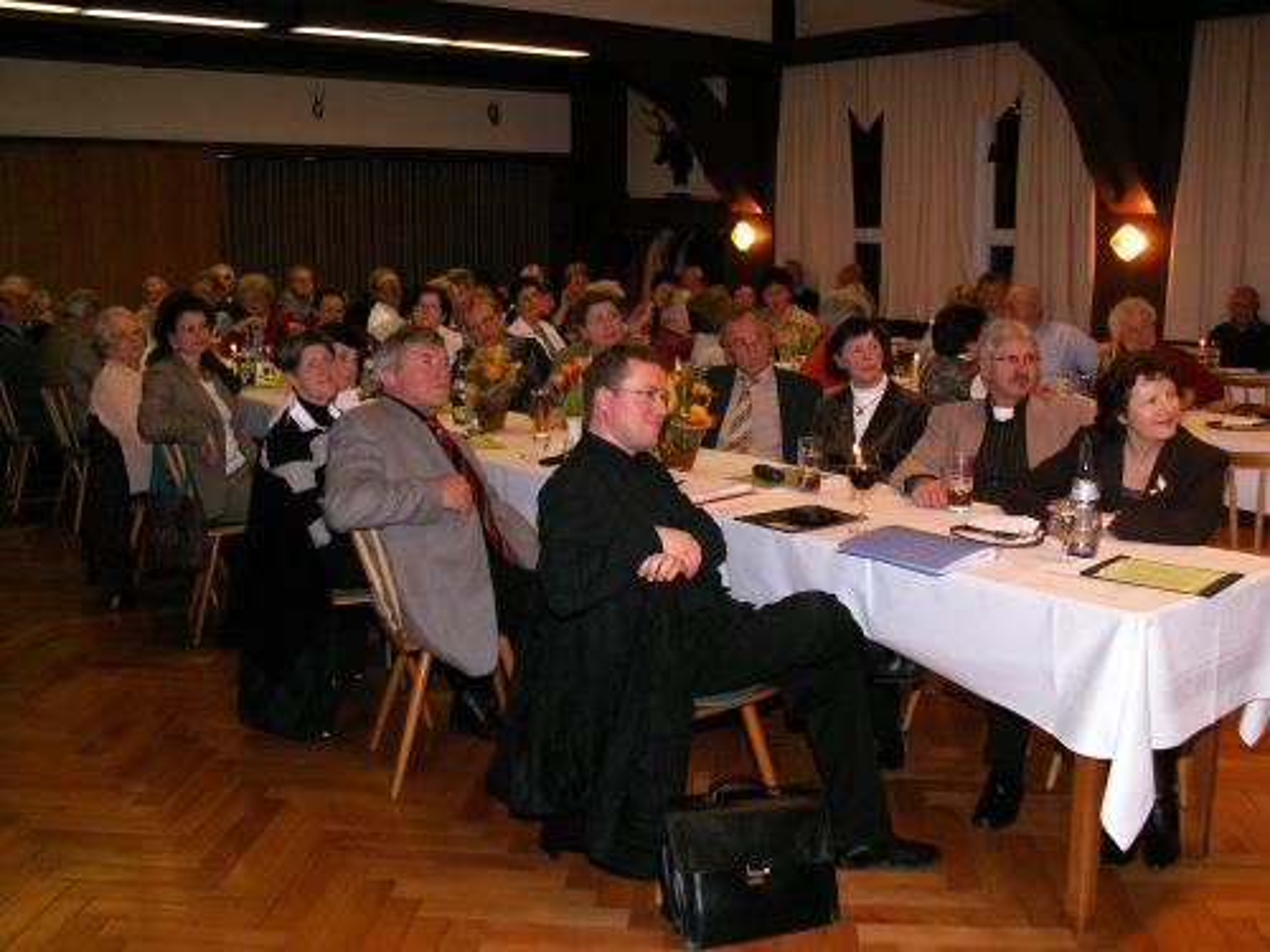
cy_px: 476
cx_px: 635
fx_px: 1284
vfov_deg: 40.7
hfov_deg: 52.6
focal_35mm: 35
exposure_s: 1/40
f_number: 2.8
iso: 160
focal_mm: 5.86
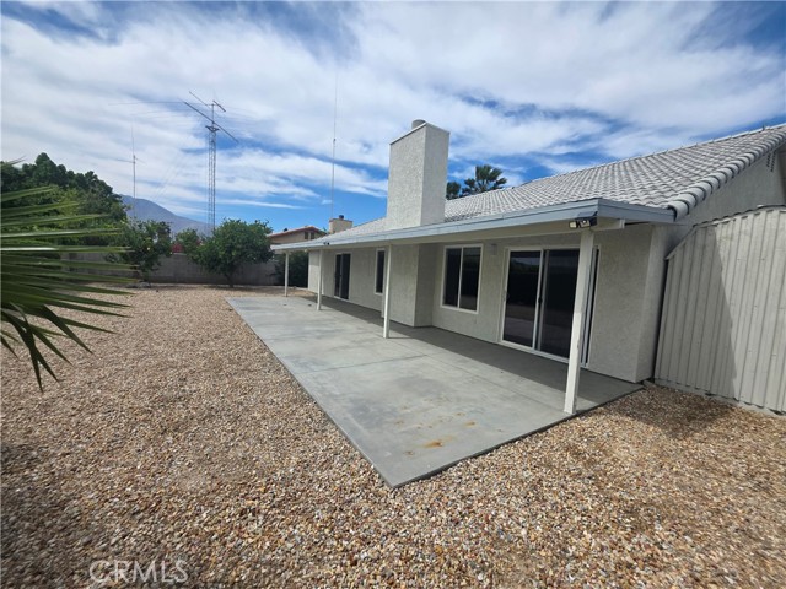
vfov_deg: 89.9
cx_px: 393
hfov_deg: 106.2
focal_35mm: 13
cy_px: 294
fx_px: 295
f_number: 1.9
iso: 40
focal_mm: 2.2
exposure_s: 1/3229
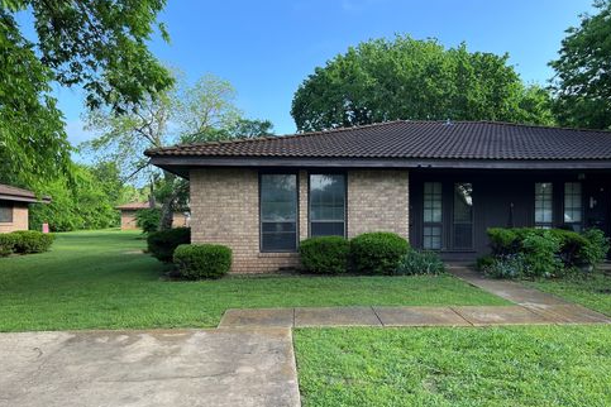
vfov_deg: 46.3
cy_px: 227
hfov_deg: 65.5
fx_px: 475
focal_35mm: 28
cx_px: 314
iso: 50
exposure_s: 1/791
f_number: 1.5
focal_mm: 5.7
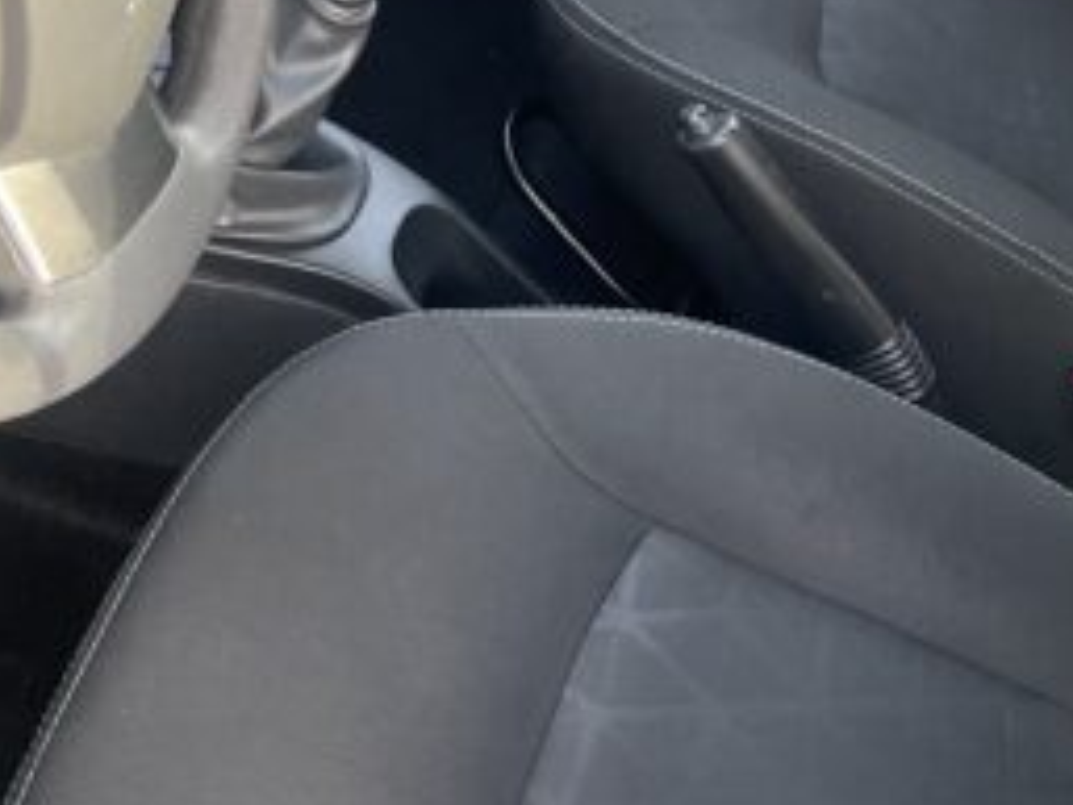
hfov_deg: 23.6
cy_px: 192
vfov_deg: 18.1
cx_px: 923
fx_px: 2512
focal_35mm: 81
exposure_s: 1/102
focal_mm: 5.1
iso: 125
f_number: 1.6
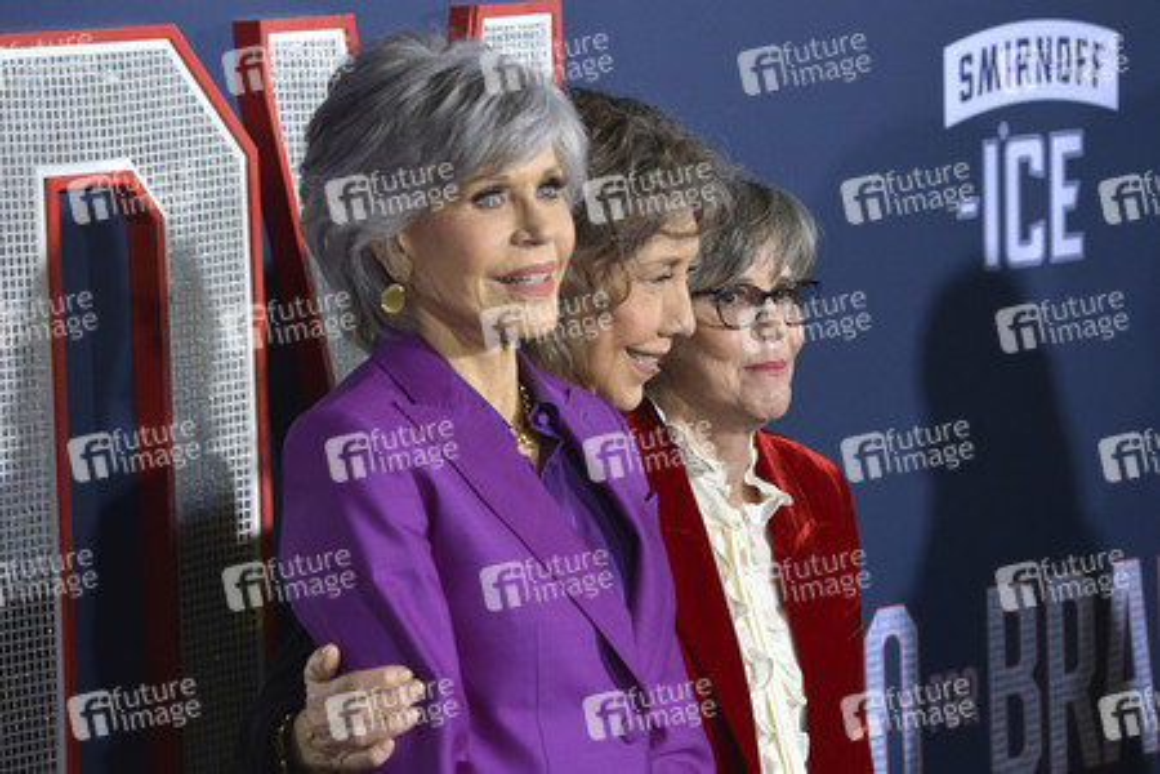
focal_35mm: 200
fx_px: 6444
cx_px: 580
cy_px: 387
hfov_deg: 10.3
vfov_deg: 6.9
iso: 2000
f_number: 6.3
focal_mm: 200
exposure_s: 1/320
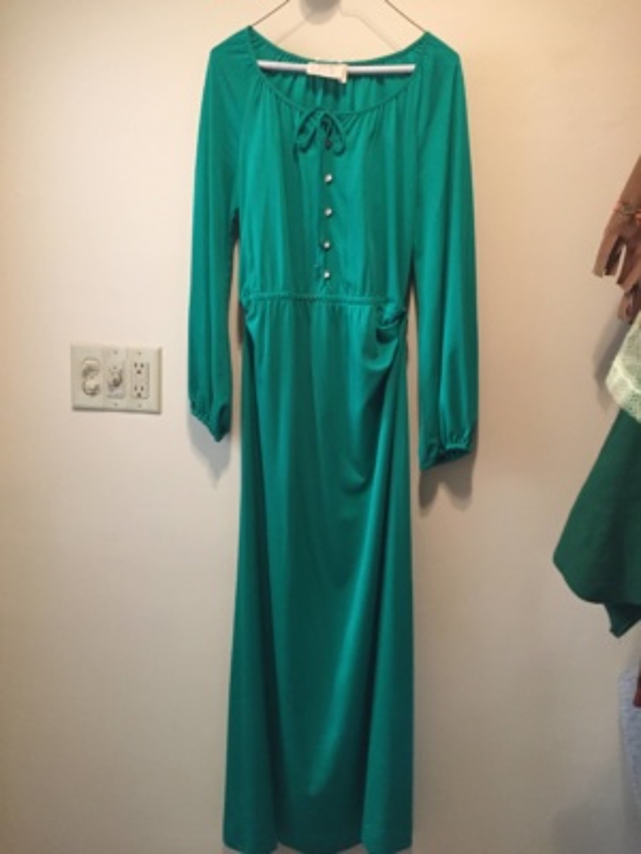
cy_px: 427
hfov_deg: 48.2
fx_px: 716
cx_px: 320
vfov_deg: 61.7
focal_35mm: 29
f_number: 2.2
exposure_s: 1/30
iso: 250
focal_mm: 4.15
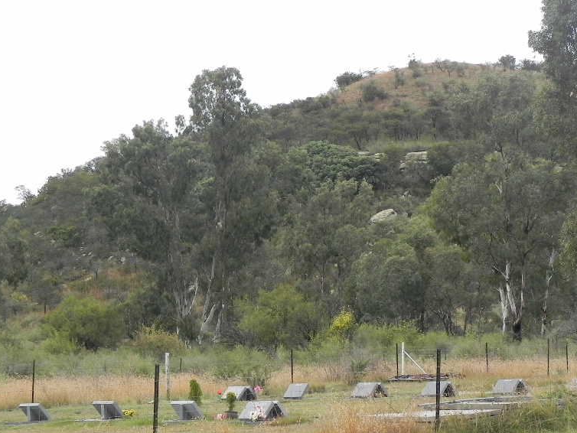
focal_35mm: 129
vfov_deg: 11.5
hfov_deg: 15.3
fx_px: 2151
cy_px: 275
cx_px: 314
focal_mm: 16.9
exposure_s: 1/273
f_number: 5.6
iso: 160
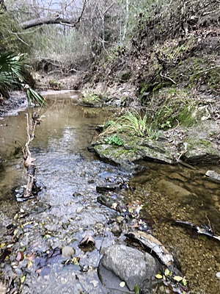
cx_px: 110
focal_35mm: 28
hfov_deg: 49.7
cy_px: 147
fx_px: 237
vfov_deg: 63.4
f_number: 1.8
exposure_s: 1/120
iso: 40
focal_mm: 3.99
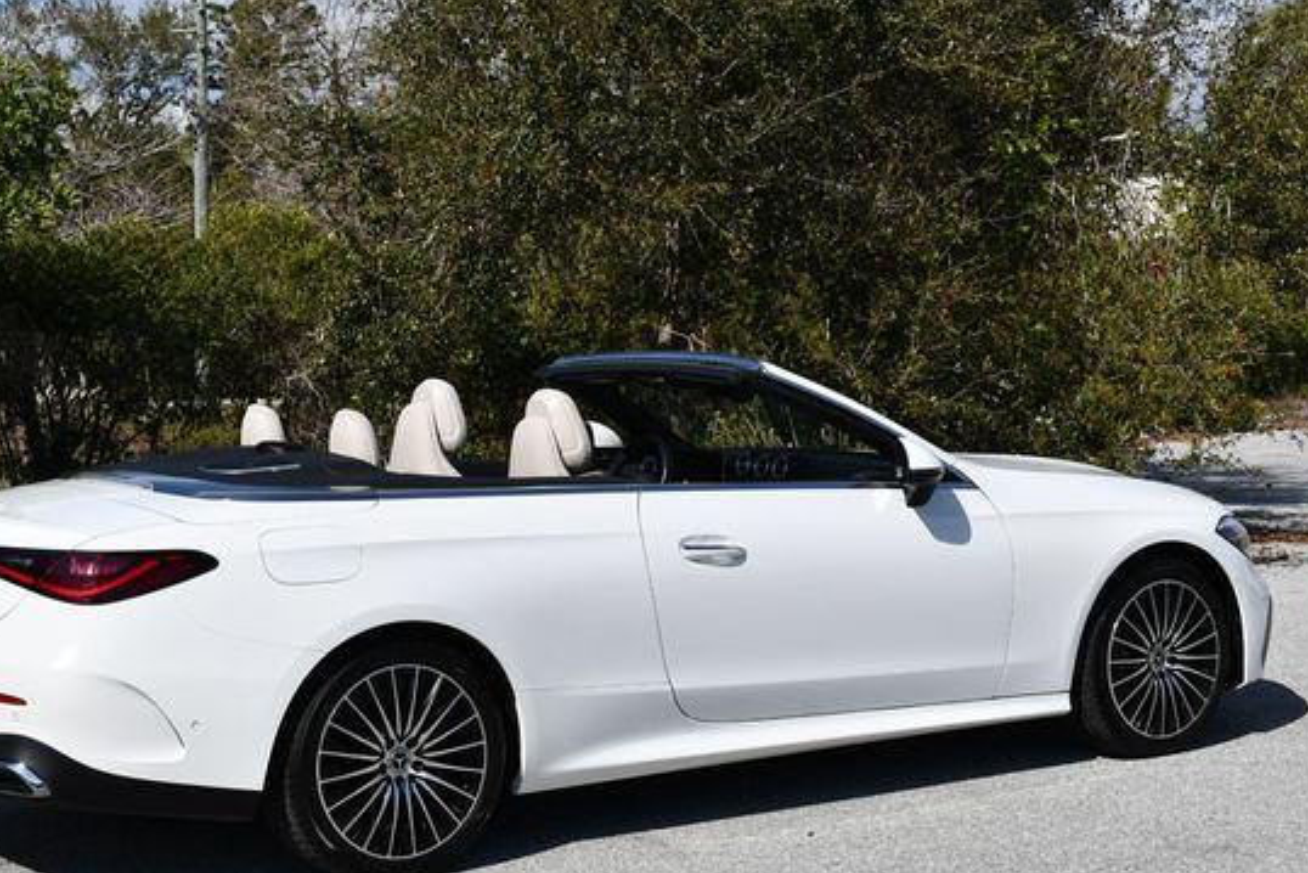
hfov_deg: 29.2
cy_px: 440
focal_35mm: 69
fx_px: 2508
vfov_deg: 19.7
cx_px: 564
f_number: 10
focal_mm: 29
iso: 100
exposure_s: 1/400
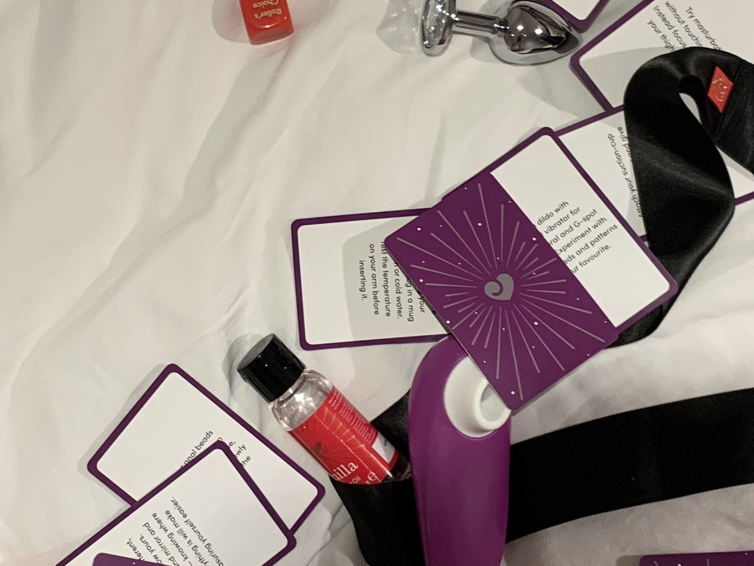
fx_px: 1503
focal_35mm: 69
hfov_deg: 28.1
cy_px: 265
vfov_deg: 21.3
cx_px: 278
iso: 80
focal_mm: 4.25
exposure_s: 1/50
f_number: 1.8
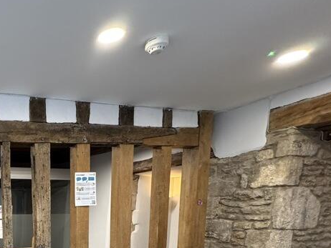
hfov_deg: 45.1
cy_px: 254
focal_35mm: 31
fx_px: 297
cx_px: -27
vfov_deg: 39.4
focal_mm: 2.22
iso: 250
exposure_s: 1/100
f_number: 2.2
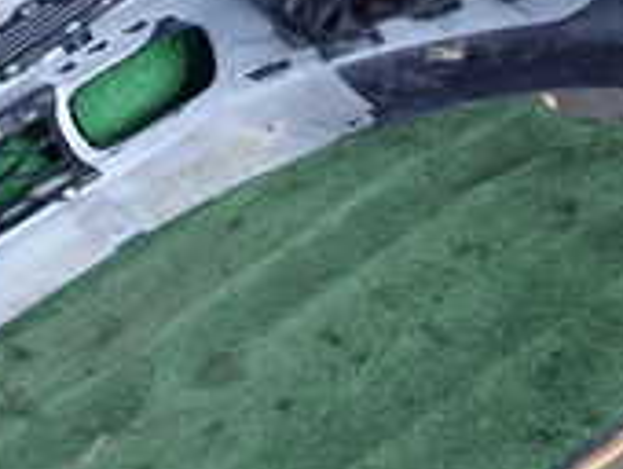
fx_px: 1586
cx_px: -246
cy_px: 297
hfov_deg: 19.9
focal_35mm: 88
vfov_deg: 16.8
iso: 800
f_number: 2
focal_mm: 4.5
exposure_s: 1/125
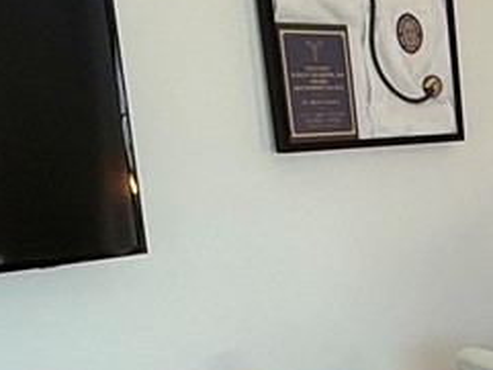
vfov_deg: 15.2
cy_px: 482
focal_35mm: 93
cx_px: 775
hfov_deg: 18.3
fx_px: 1325
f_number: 2.2
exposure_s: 1/100
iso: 64
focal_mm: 2.22
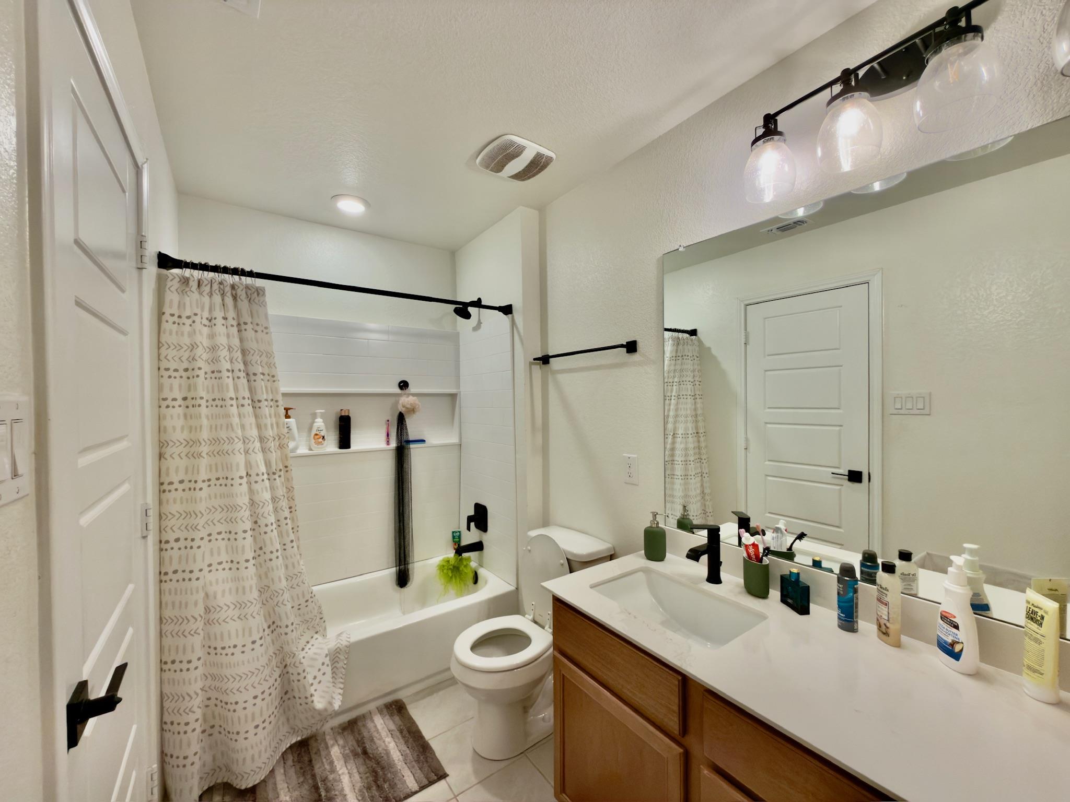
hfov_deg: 102.1
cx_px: 535
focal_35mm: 14
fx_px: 433
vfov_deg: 85.7
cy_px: 401
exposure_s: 1/40
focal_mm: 2.22
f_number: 2.2
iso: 50
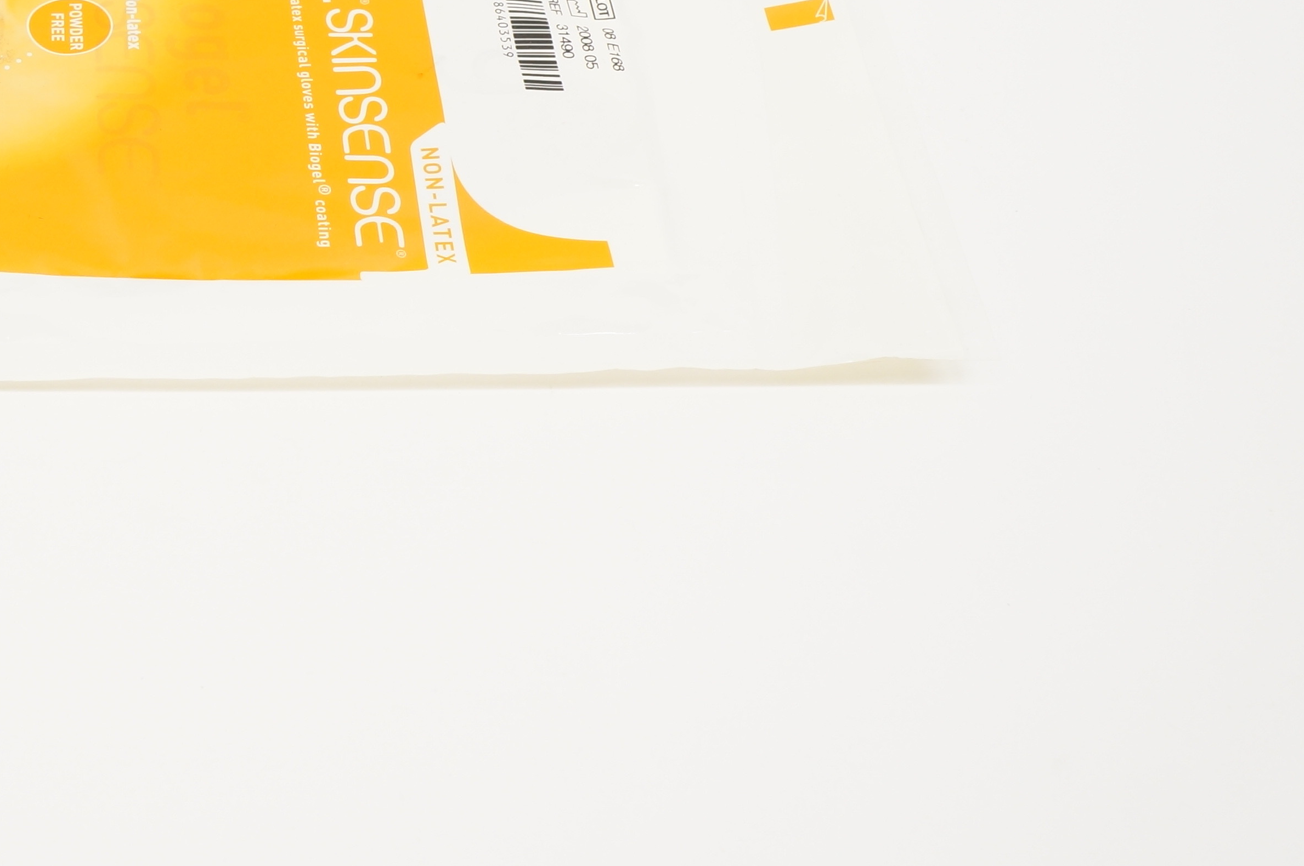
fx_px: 2243
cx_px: 102
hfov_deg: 30.8
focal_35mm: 62
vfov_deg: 21.3
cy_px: 54
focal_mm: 20
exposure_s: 1/50
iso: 400
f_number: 6.3
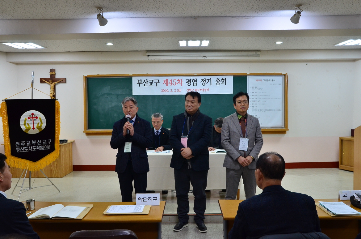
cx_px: 180
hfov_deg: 55.2
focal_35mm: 34
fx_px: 345
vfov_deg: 38.2
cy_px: 120
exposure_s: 1/80
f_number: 5.6
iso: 800
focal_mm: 23
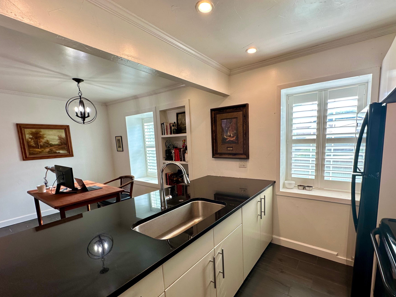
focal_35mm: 16
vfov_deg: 77.8
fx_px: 183
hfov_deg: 94.2
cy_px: 165
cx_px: 217
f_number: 2.2
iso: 64
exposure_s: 1/120
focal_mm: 2.22
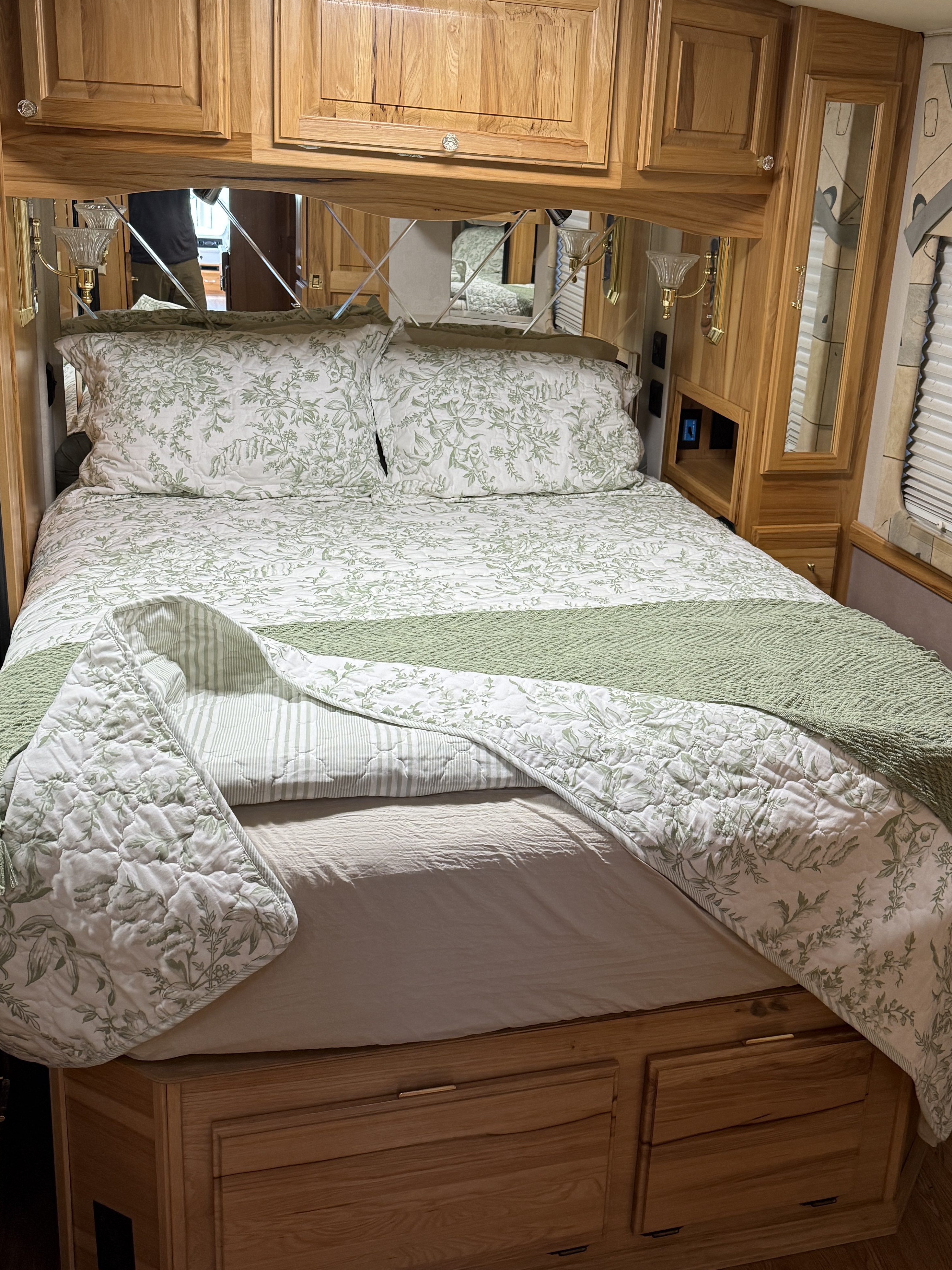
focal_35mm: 35
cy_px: 548
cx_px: 587
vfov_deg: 52.5
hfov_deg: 40.5
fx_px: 1283
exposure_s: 1/79
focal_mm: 6.76
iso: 200
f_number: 1.78
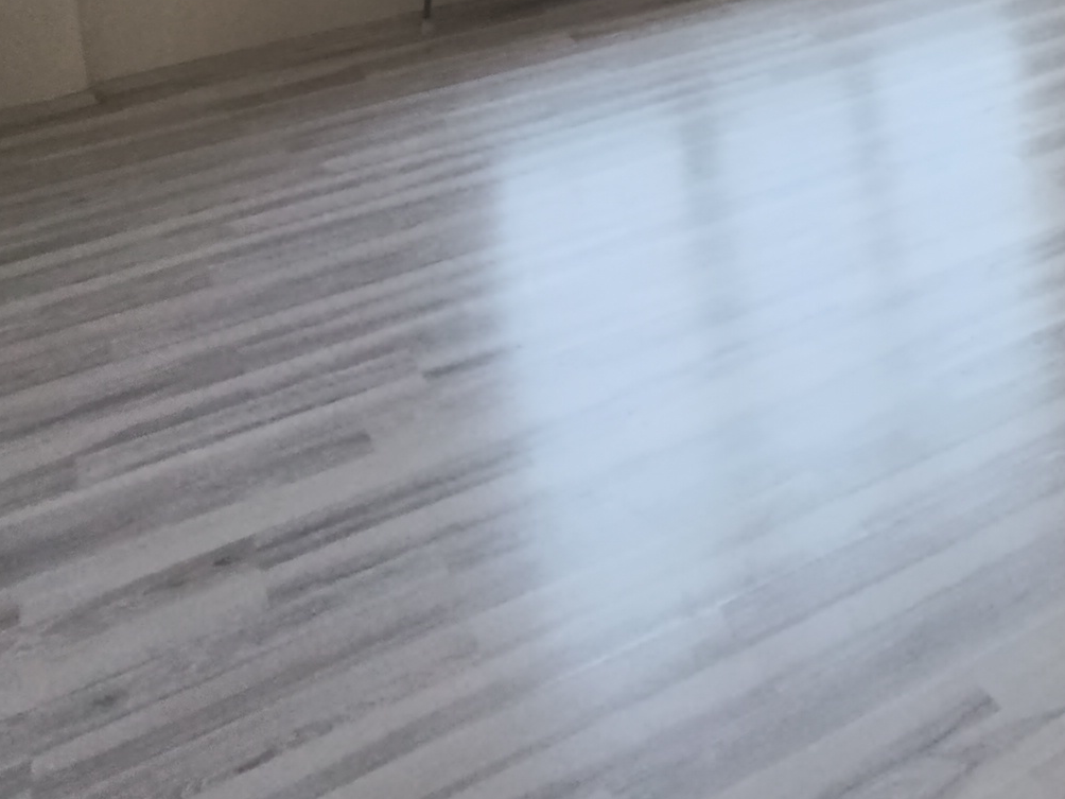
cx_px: 1148
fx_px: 1600
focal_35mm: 52
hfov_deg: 32.7
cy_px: -377
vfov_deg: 23.1
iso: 125
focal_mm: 1.65
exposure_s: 1/100
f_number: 2.2
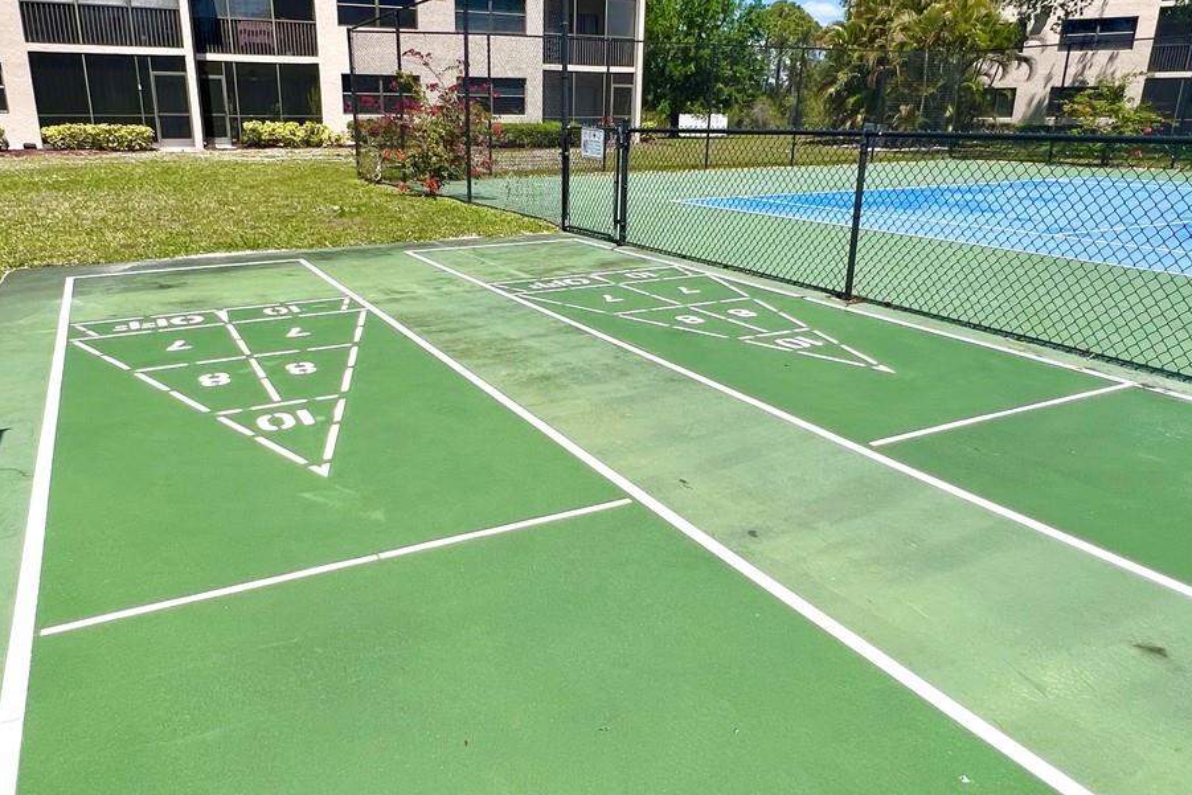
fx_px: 795
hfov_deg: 73.5
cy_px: 382
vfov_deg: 53.1
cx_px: 528
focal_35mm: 24
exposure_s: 1/2320
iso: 32
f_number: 1.8
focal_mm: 1.57
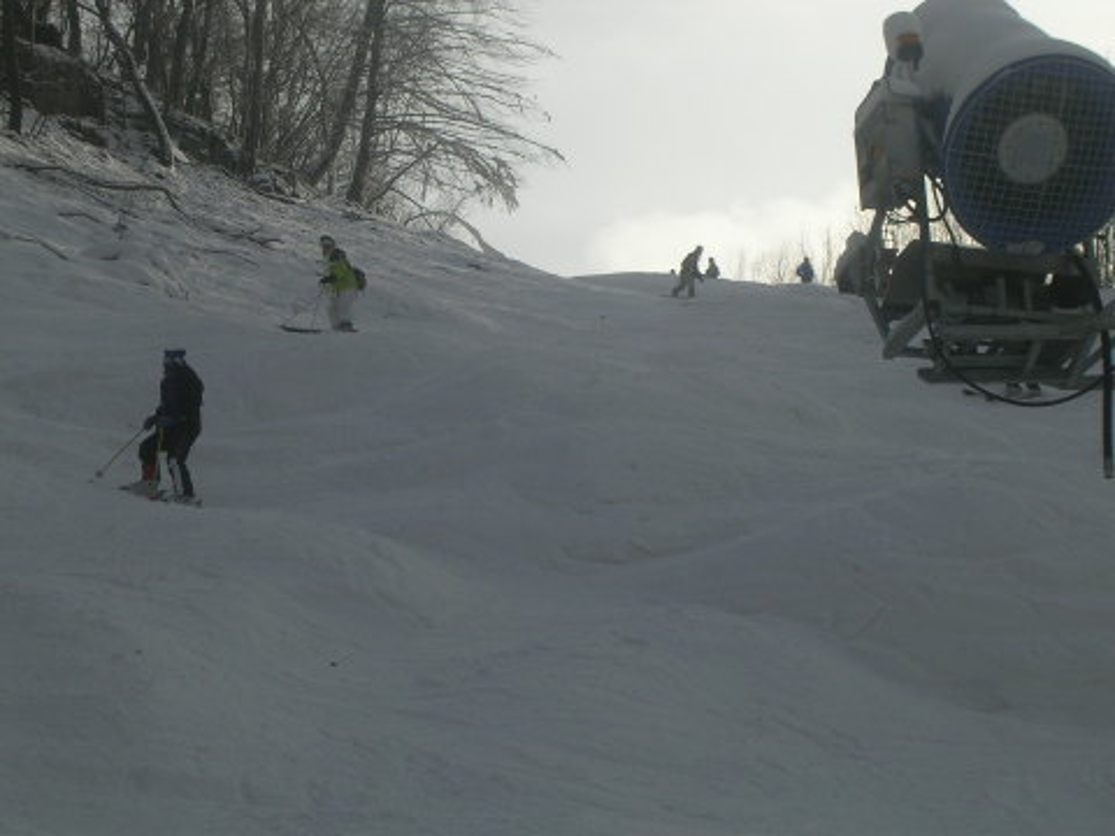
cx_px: 558
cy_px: 418
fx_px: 3704
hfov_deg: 17.1
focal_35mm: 115
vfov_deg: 12.9
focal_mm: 17.4
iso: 50
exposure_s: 1/874
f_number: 4.9
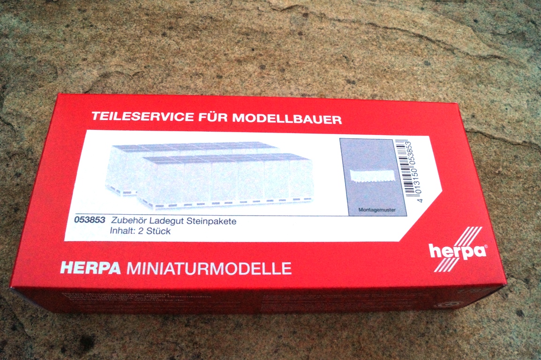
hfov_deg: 62.0
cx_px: 270
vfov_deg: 43.6
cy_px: 180
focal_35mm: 30
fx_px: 451
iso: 1600
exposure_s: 1/60
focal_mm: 20
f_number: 22
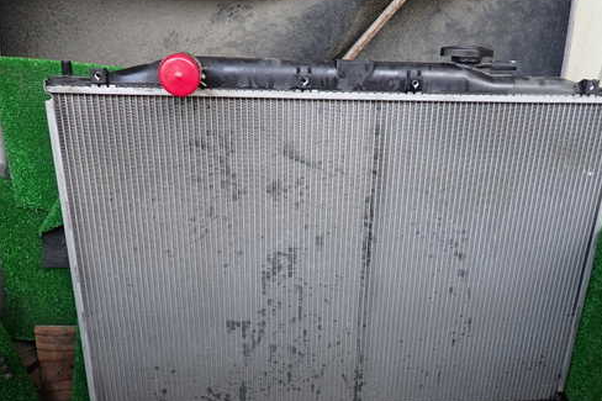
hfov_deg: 58.6
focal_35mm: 32
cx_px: 329
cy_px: 239
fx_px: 535
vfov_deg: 40.9
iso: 100
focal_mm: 4.5
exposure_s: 1/60
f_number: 2
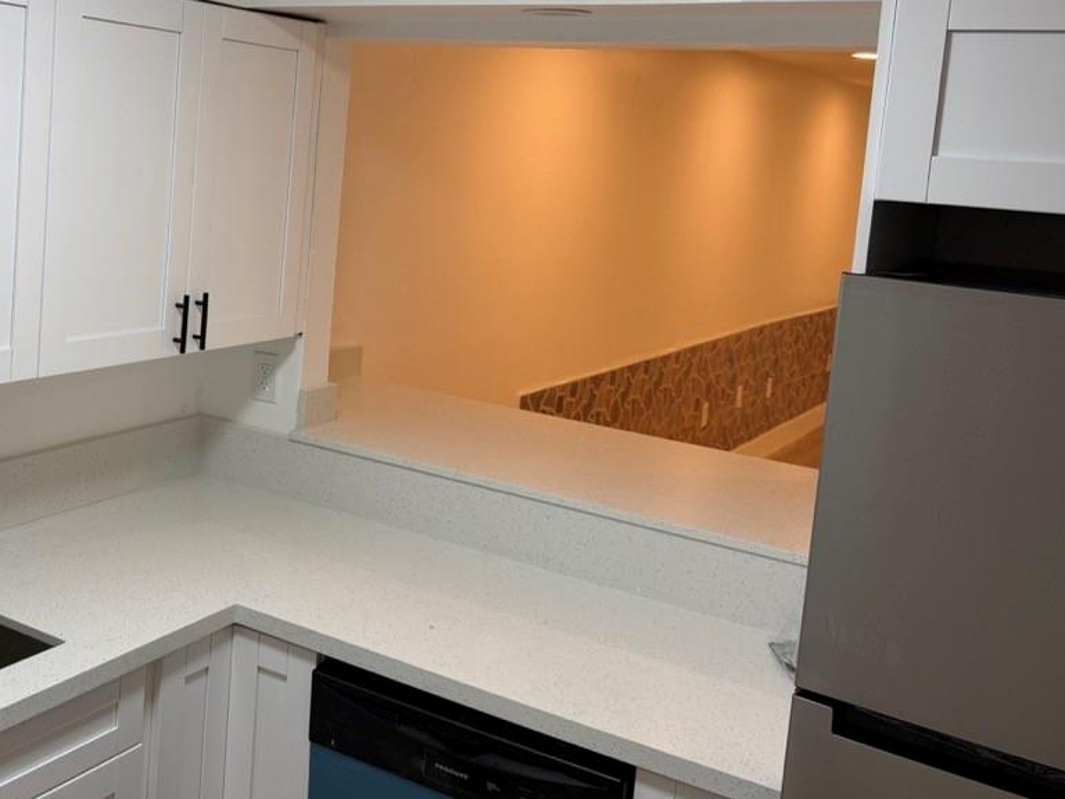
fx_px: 1231
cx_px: 298
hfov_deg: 45.5
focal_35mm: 40
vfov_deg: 35.7
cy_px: 276
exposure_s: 1/120
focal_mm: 6.76
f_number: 1.78
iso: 100
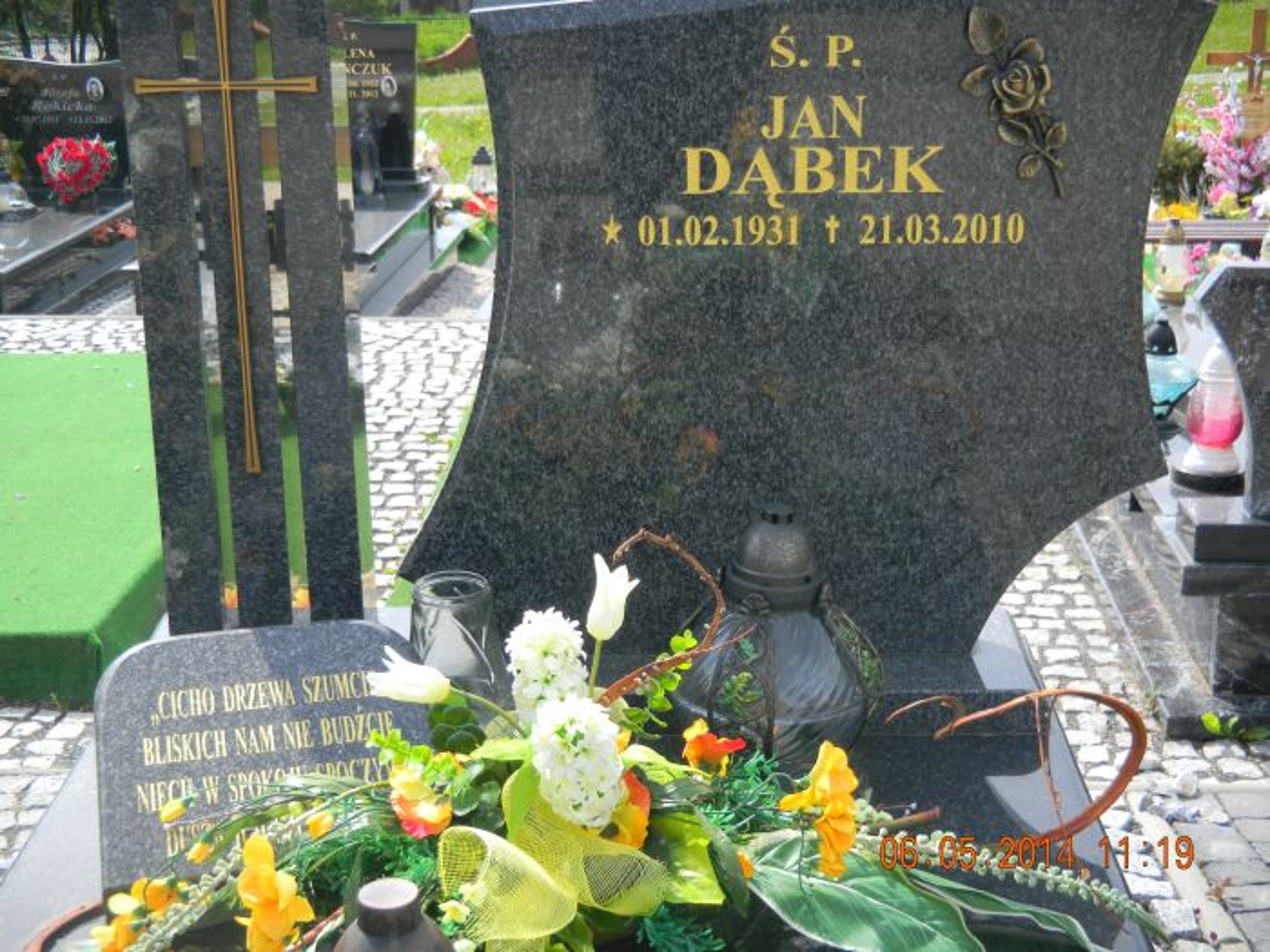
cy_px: 476
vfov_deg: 26.6
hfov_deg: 34.9
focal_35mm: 55
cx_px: 635
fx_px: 2018
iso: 80
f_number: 4.2
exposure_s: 1/226
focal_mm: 9.9
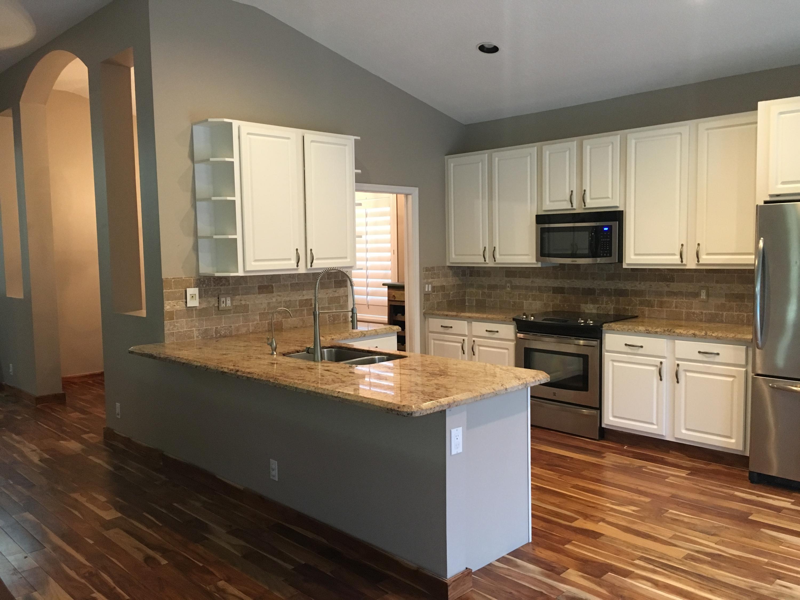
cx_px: 400
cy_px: 300
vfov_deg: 48.2
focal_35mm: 29
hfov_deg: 61.7
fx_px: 670
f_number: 2.2
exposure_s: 1/24
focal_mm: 4.15
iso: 200
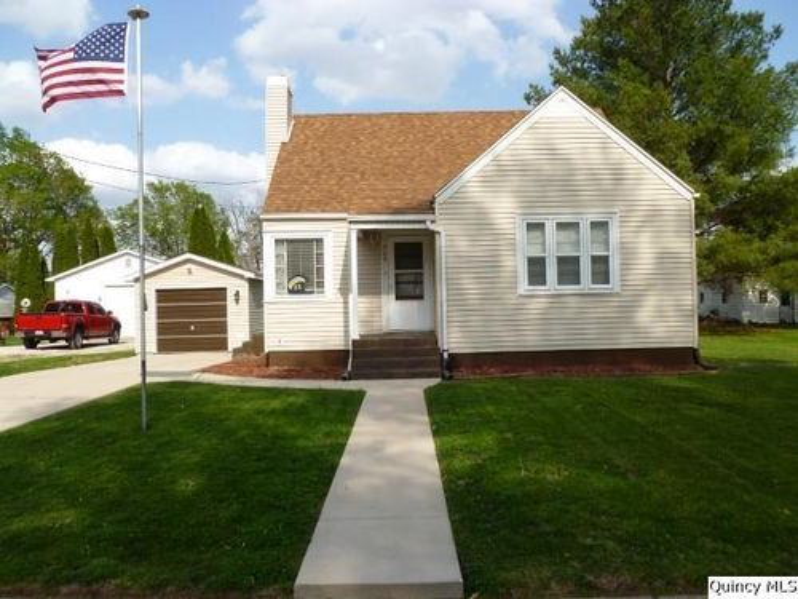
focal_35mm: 28
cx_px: 399
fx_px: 645
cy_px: 300
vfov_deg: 49.7
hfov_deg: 63.4
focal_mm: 5
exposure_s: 1/640
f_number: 3.3
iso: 80
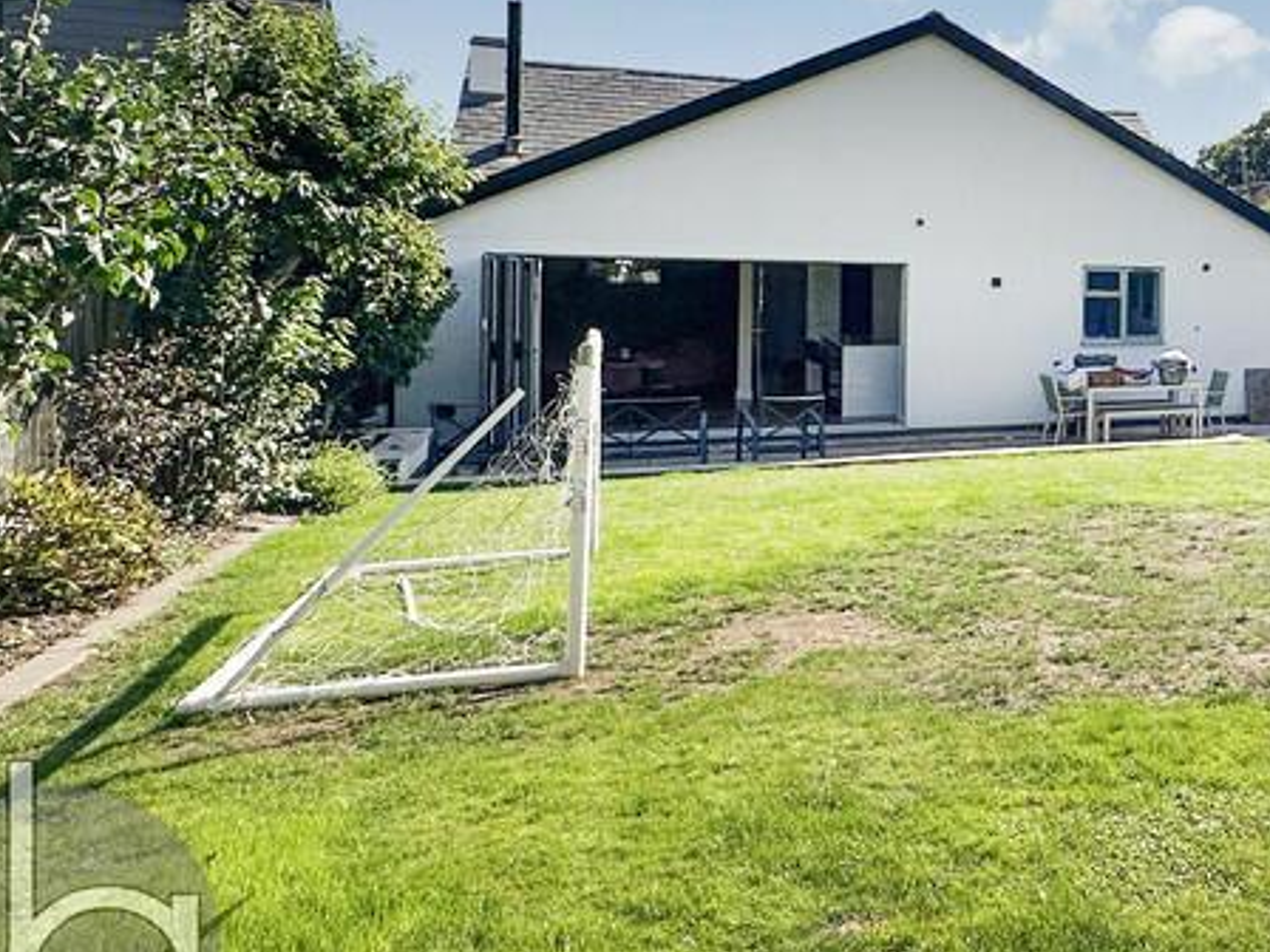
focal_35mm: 32
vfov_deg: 41.5
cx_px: 1250
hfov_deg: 47.8
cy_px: 142
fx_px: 1174
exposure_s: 1/4000
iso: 50
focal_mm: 2.22
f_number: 2.2
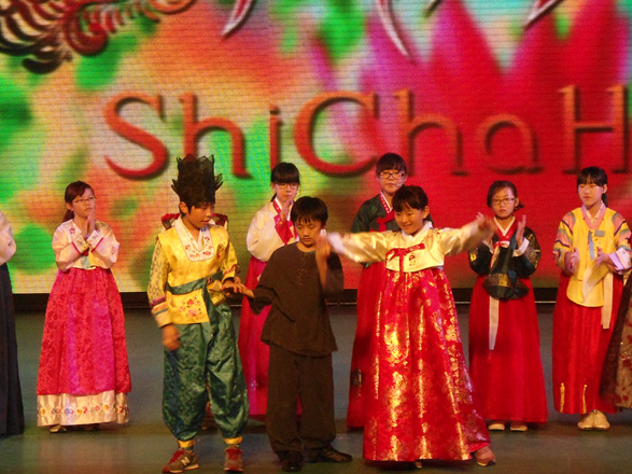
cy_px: 206
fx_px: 2190
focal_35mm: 120
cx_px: 309
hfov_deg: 16.4
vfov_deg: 12.3
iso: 400
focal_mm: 15.7
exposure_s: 1/60
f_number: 5.2
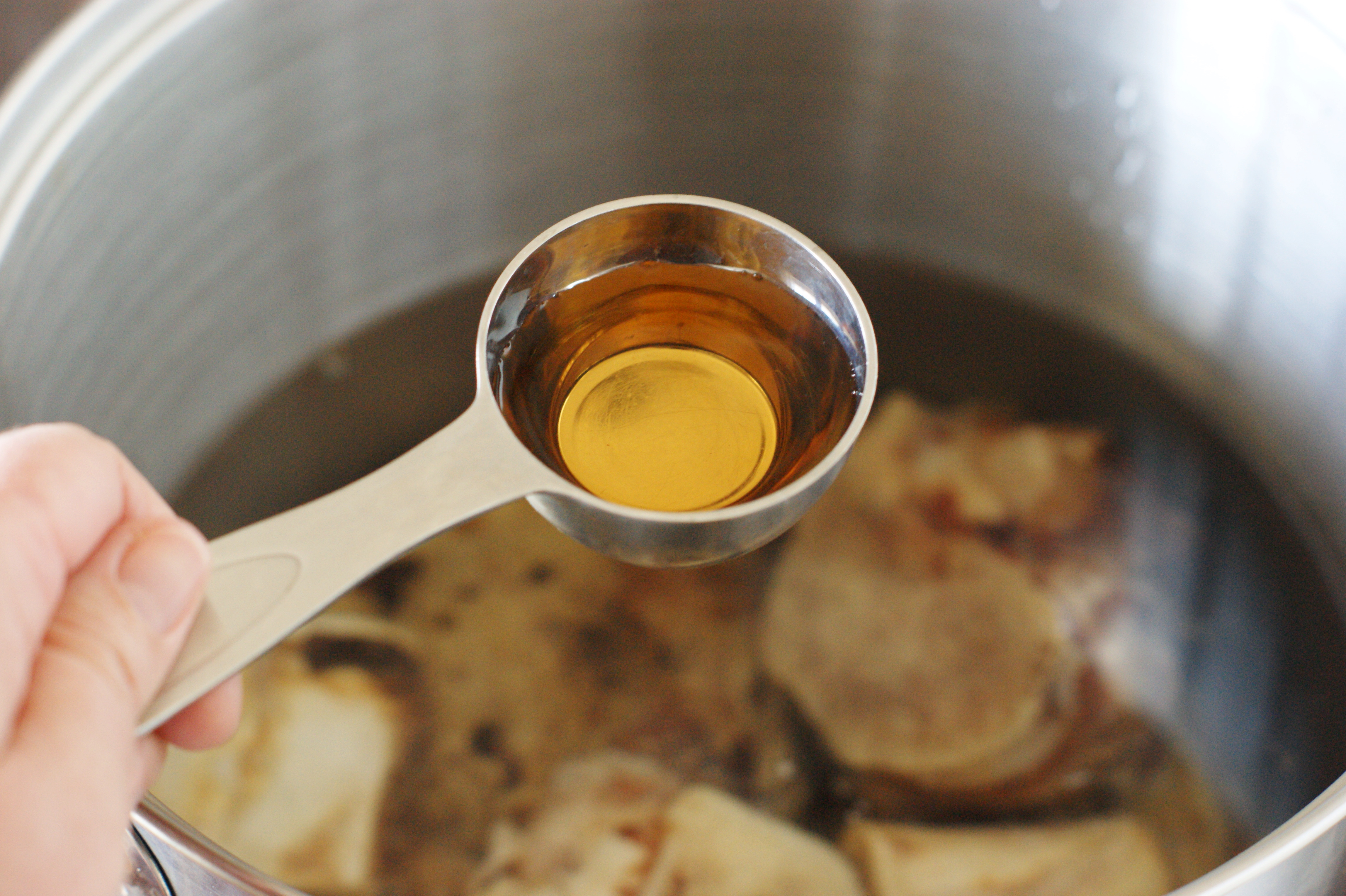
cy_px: 448
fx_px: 2802
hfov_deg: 27.0
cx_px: 673
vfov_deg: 18.2
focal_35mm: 75
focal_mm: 50
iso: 800
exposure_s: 1/40
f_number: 3.5
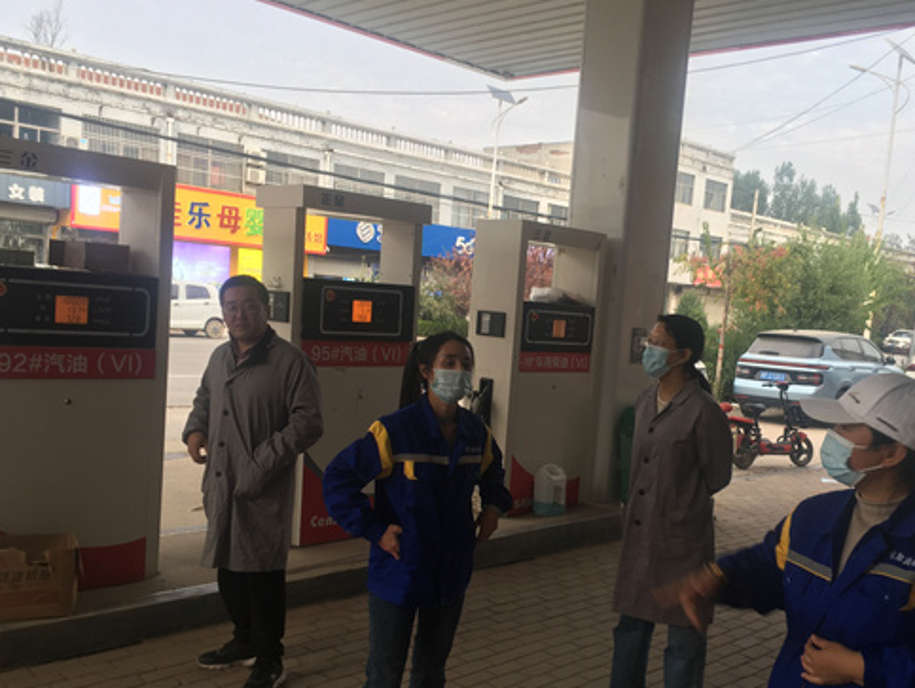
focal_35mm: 36
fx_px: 952
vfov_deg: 39.5
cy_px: 415
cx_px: 549
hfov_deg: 51.0
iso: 25
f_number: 2.2
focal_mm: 4.15
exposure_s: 1/50
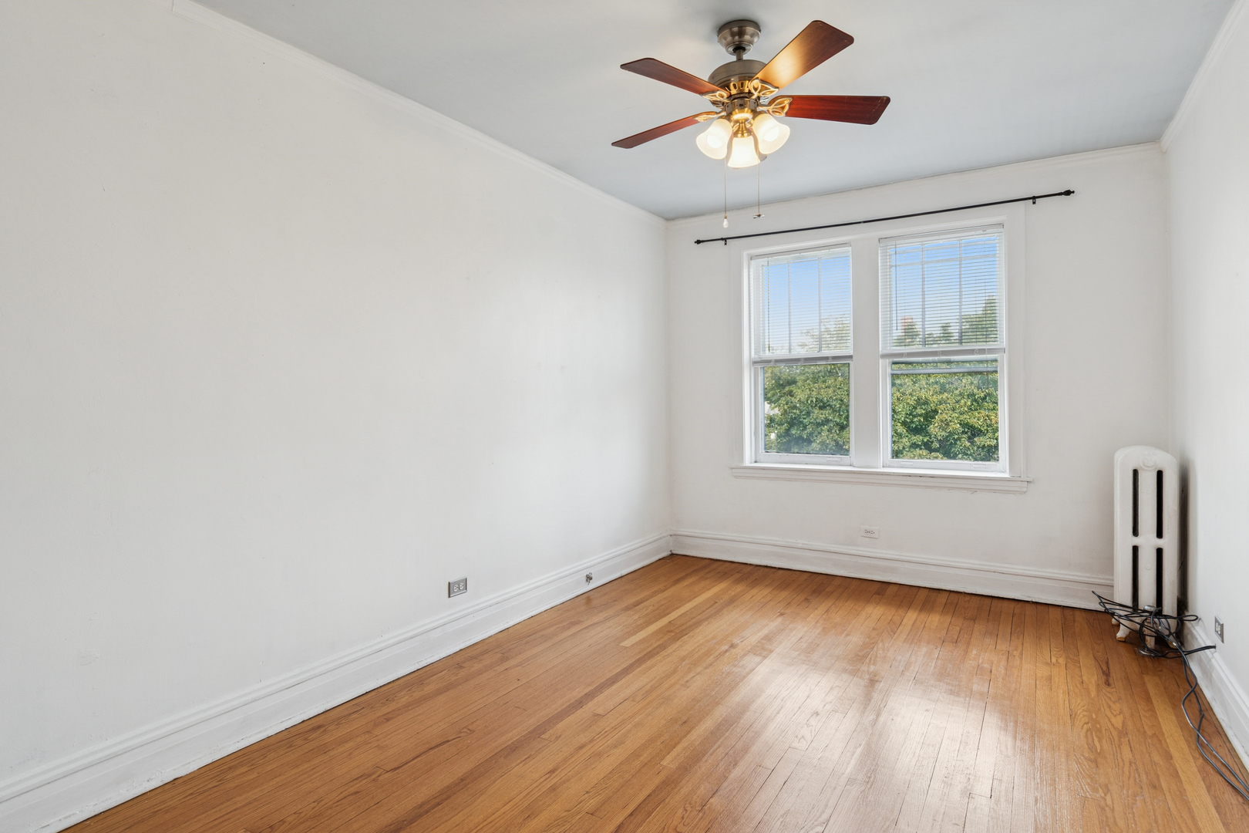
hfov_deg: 90.0
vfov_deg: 67.4
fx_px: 624
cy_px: 416
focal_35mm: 18
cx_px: 624
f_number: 8
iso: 250
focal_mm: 12
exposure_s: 1/15
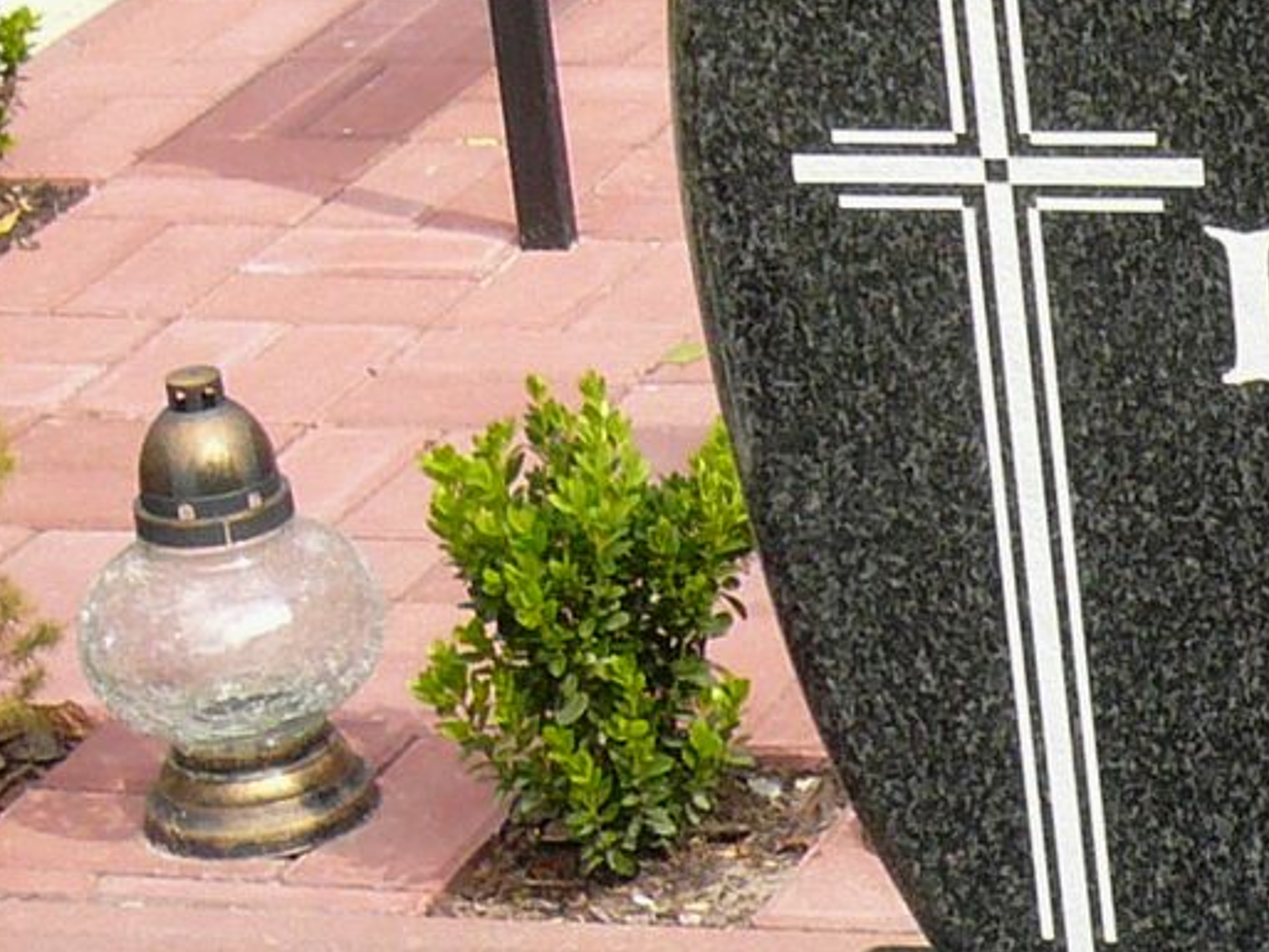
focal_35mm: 155
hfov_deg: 12.2
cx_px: 1803
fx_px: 5684
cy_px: 449
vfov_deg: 9.6
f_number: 3
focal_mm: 5.7
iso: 100
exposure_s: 1/320
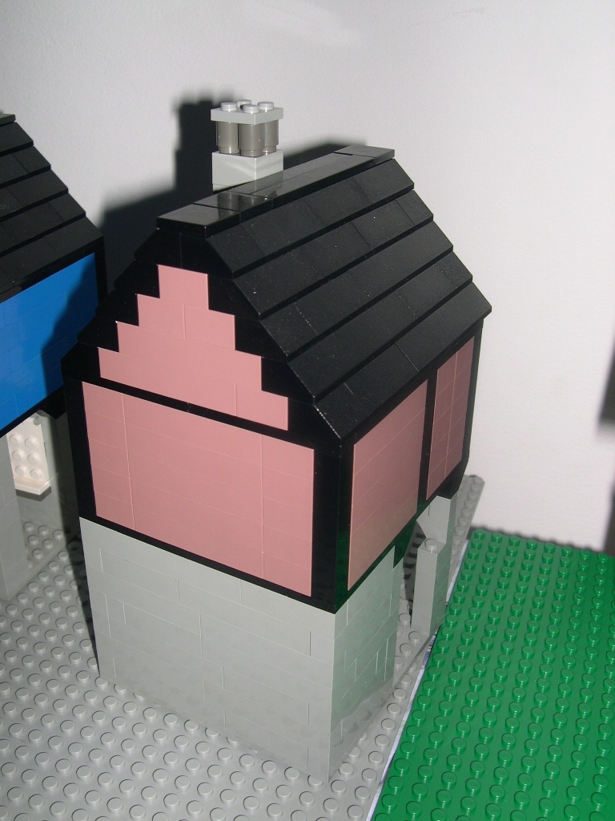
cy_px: 410
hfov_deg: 37.7
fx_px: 900
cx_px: 308
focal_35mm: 38
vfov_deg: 49.0
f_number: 7.6
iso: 100
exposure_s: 1/60
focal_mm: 8
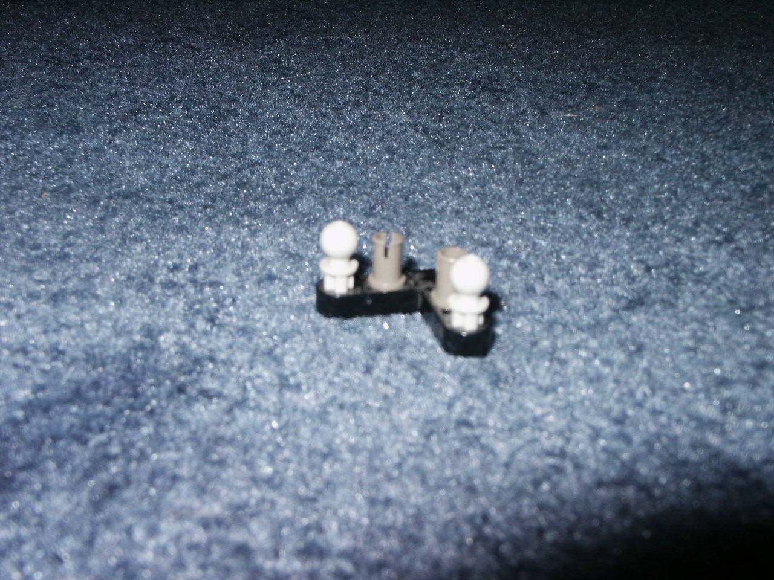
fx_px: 1096
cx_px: 387
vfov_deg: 29.7
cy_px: 290
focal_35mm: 49
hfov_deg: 38.9
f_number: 8
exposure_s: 1/45
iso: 200
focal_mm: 10.25
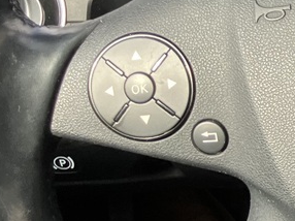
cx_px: 688
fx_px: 1201
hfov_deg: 11.7
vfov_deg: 10.5
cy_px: 40
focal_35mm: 141
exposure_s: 1/121
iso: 40
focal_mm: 3.99
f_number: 1.8
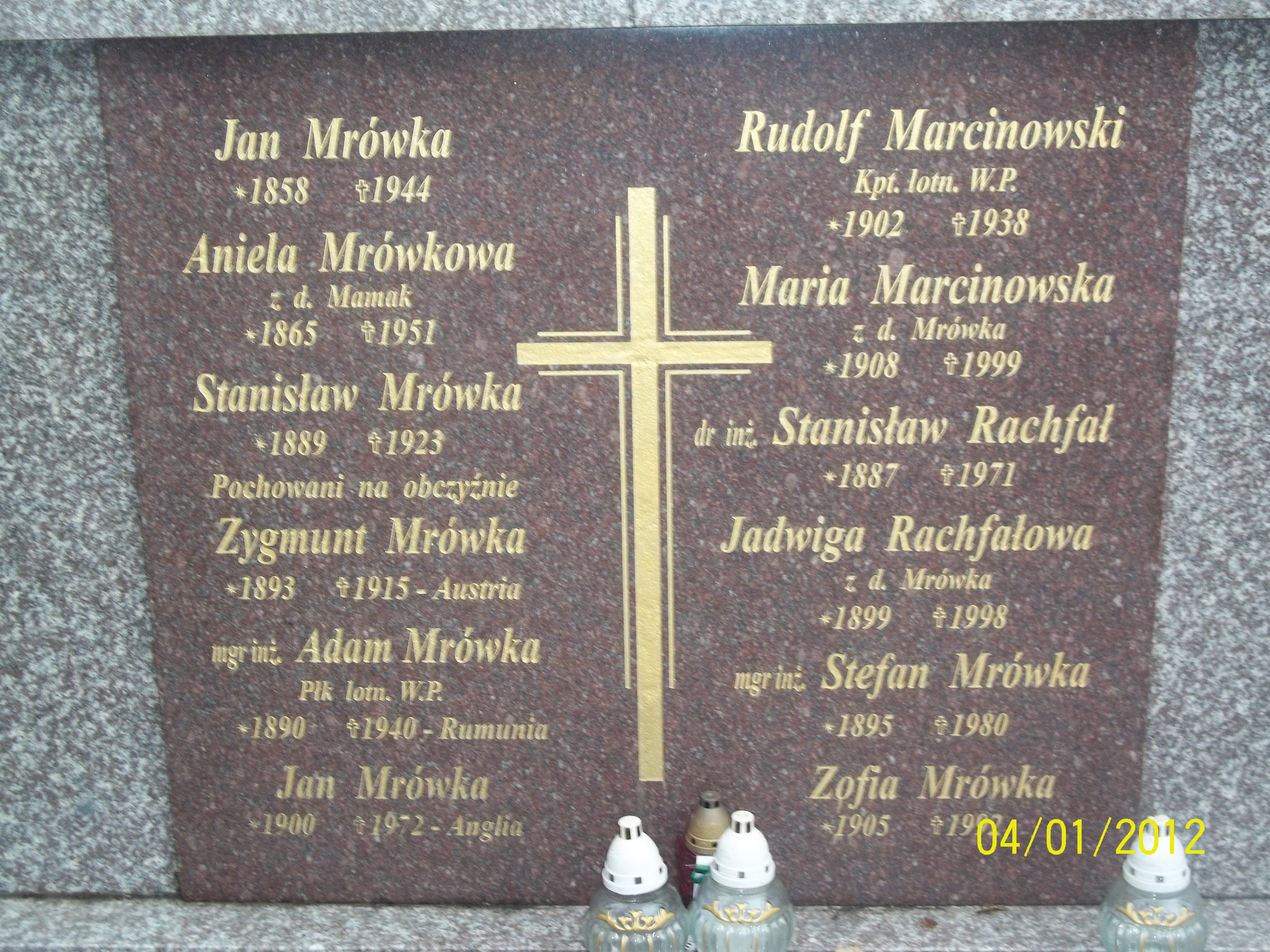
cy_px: 476
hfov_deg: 38.9
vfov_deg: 29.7
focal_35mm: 49
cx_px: 635
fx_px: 1798
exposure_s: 1/40
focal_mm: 8.8
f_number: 3.6
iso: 160
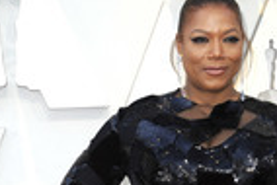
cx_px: 186
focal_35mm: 163
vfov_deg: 8.1
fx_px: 1255
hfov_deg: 12.6
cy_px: 352
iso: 800
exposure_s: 1/250
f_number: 7.1
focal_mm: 58
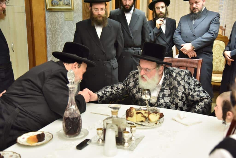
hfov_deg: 41.1
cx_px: 118
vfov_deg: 28.1
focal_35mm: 48
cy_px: 79
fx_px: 315
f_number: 4
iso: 1600
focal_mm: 48
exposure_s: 1/100
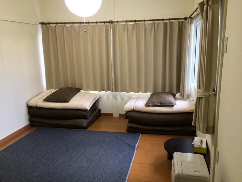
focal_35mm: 29
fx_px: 203
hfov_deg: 61.7
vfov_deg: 48.2
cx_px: 121
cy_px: 91
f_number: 2.2
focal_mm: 4.15
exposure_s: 1/30
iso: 160
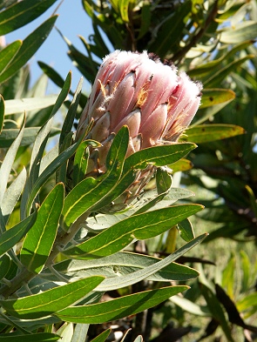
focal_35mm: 200
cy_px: 171
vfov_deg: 9.9
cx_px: 128
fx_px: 1979
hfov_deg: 7.4
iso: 64
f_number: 7.1
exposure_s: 1/125
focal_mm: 50.8
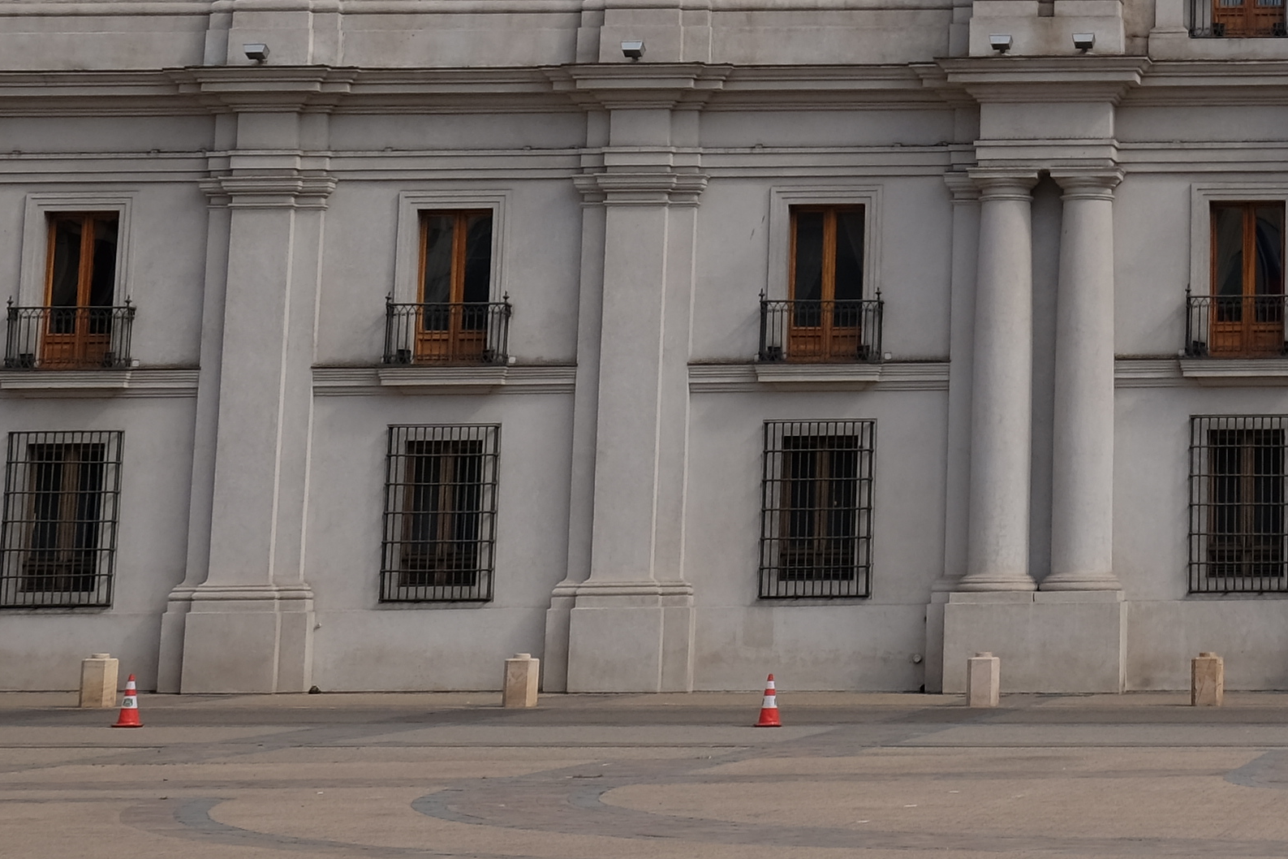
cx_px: 1639
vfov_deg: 12.3
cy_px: -303
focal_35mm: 108
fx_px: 3864
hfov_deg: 17.8
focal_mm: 23.3
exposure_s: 1/450
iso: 200
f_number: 8
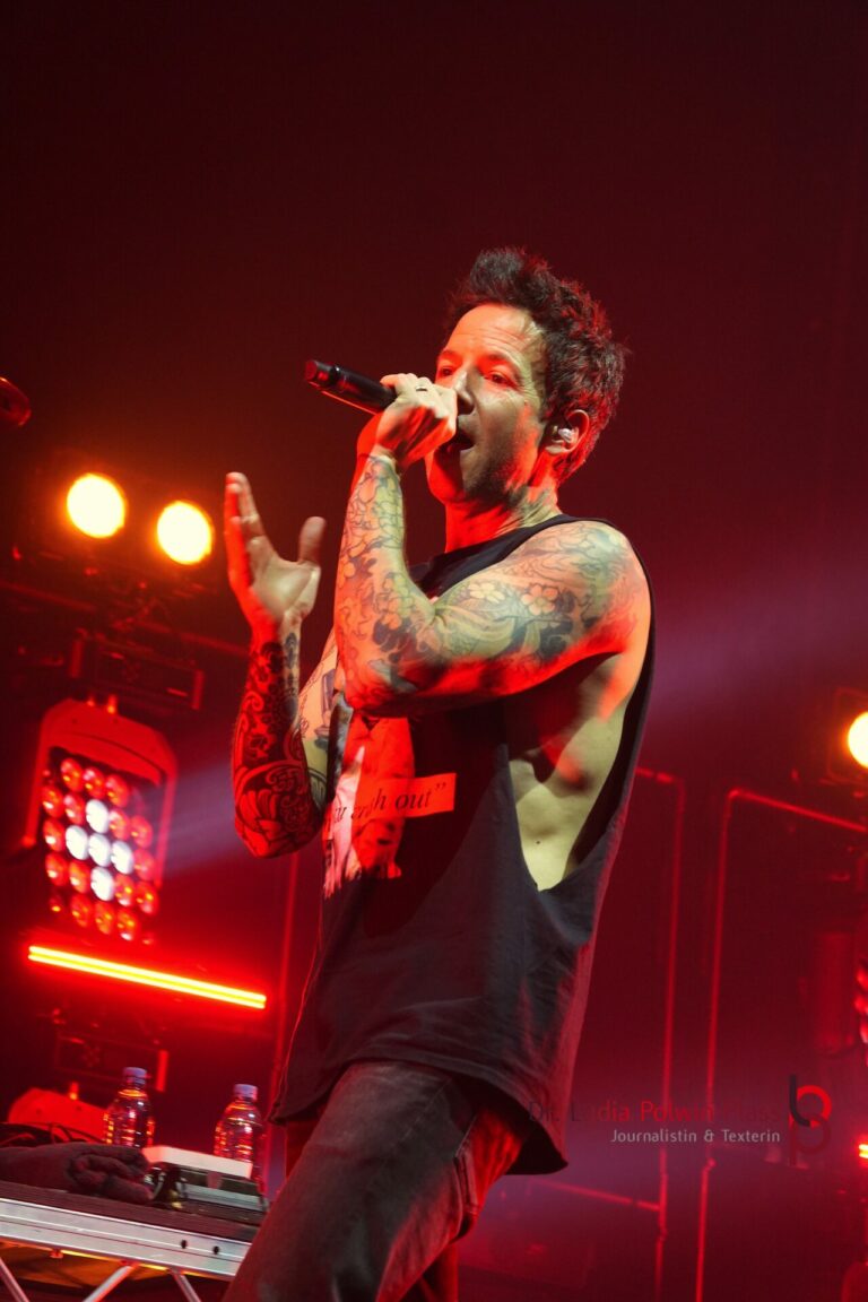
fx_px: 4231
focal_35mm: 117
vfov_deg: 17.5
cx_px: 434
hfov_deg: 11.7
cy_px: 651
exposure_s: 1/160
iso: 2000
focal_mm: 78
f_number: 5
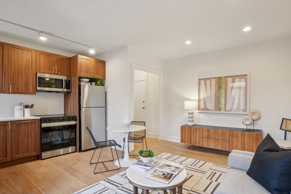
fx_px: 142
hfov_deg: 91.4
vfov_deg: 68.8
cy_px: 102
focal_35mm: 18
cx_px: 154
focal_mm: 11
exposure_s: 1/5
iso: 100
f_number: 7.1
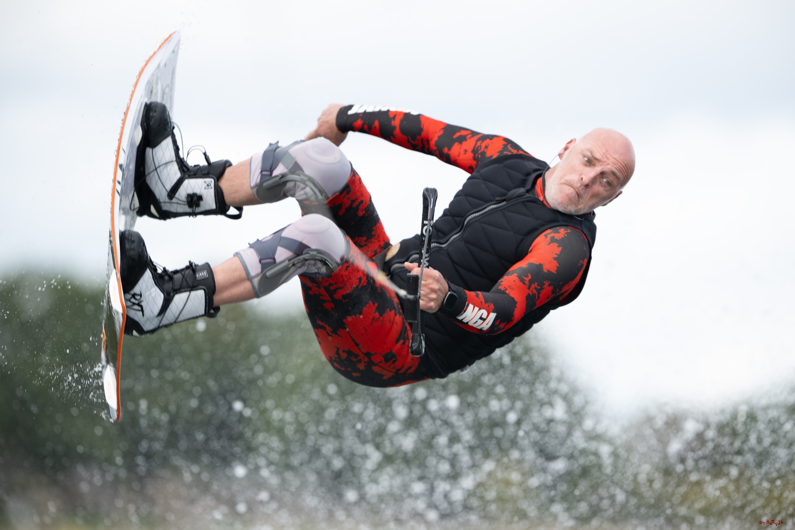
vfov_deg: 3.4
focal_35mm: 400
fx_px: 8833
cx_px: 398
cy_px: 265
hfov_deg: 5.2
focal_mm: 400
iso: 320
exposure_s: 1/1600
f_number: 4
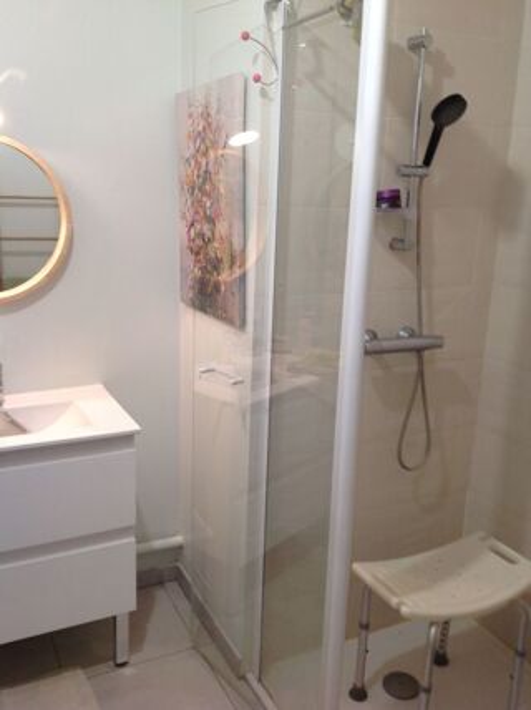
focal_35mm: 35
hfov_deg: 40.6
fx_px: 717
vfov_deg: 52.7
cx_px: 266
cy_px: 355
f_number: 2.4
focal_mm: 4.28
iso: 64
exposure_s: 1/15
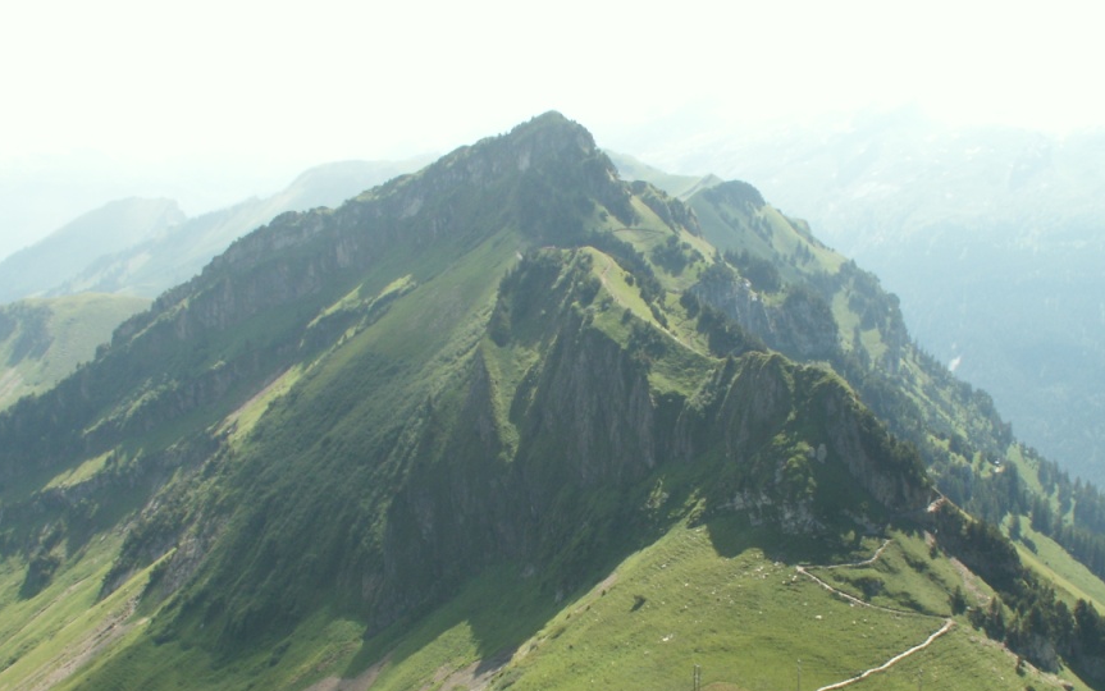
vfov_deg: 29.1
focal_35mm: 44
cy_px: 441
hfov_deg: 45.2
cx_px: 624
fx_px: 1325
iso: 50
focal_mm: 5.86
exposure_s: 1/60
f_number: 8
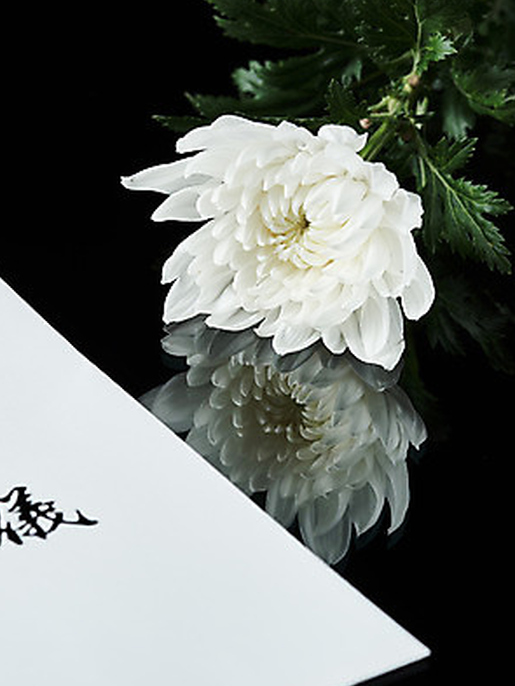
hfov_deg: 9.6
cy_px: 340
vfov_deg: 12.8
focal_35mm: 154
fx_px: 3053
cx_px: 123
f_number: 10
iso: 100
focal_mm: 105
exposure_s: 1/125
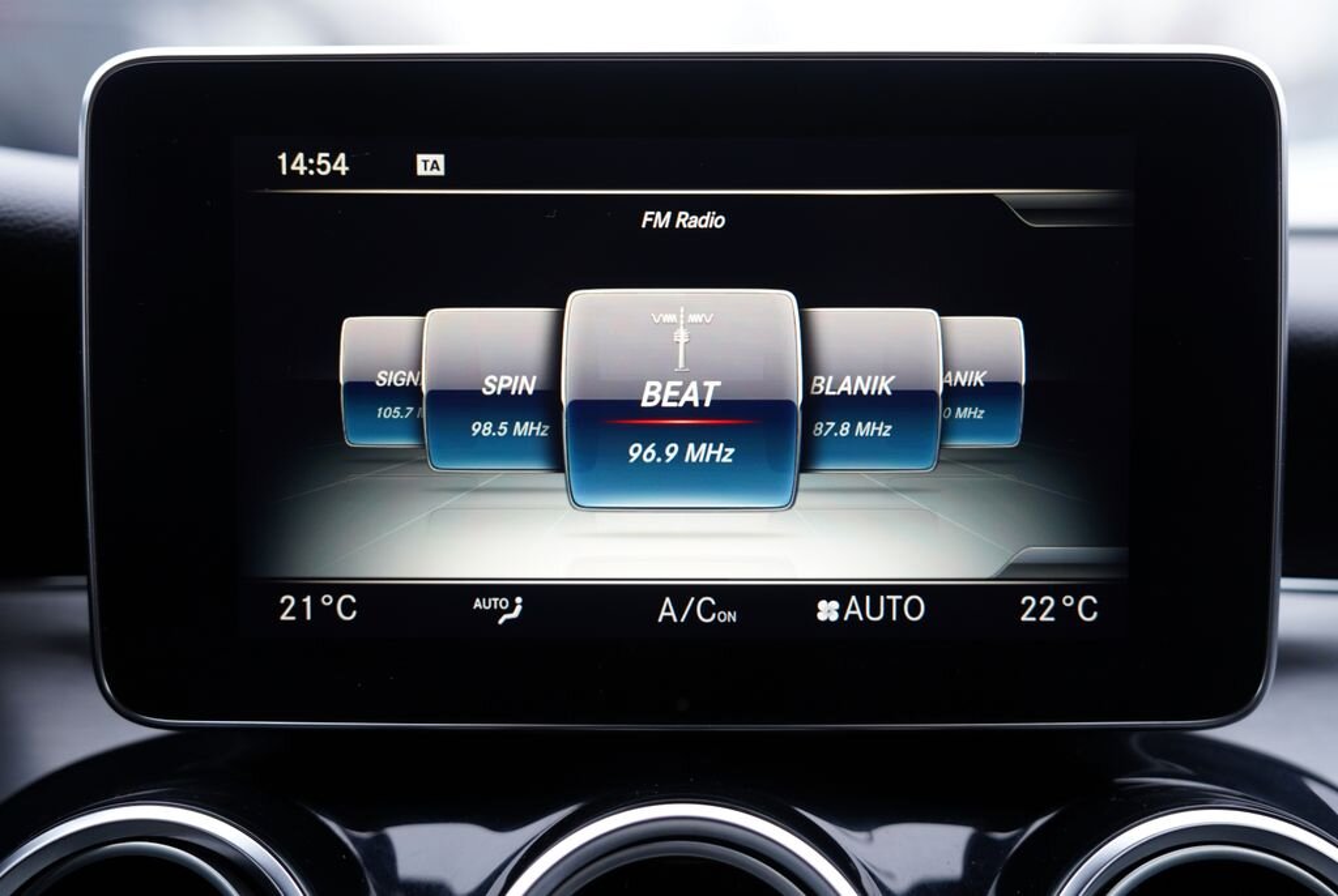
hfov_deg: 43.5
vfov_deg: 30.0
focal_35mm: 45
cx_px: 669
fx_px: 1675
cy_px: 448
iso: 640
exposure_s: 1/60
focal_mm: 45
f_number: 3.2
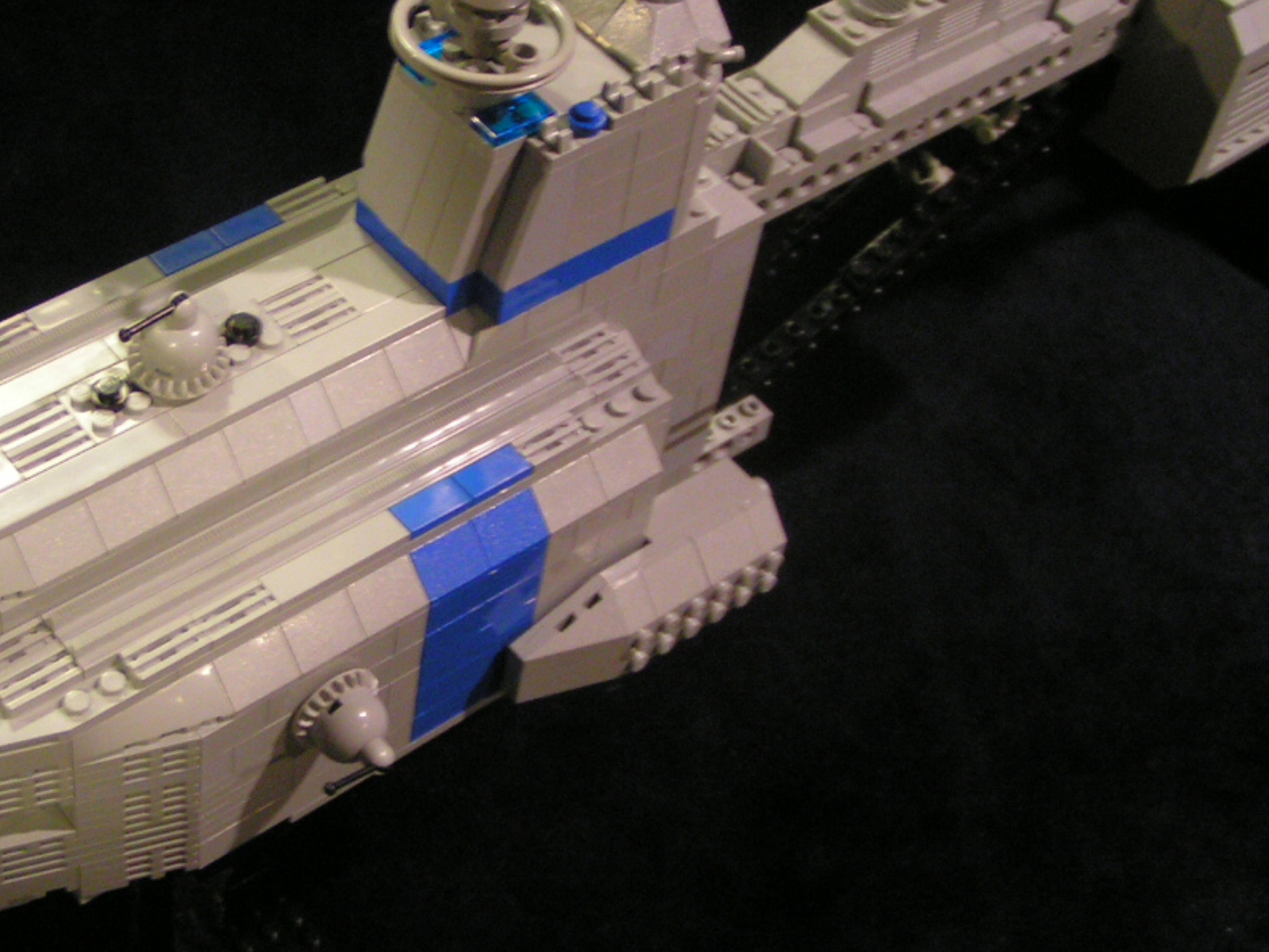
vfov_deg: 23.9
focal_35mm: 61
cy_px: 336
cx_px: 309
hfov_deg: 31.1
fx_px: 2237
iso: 200
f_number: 2.8
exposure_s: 1/8
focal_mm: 5.8
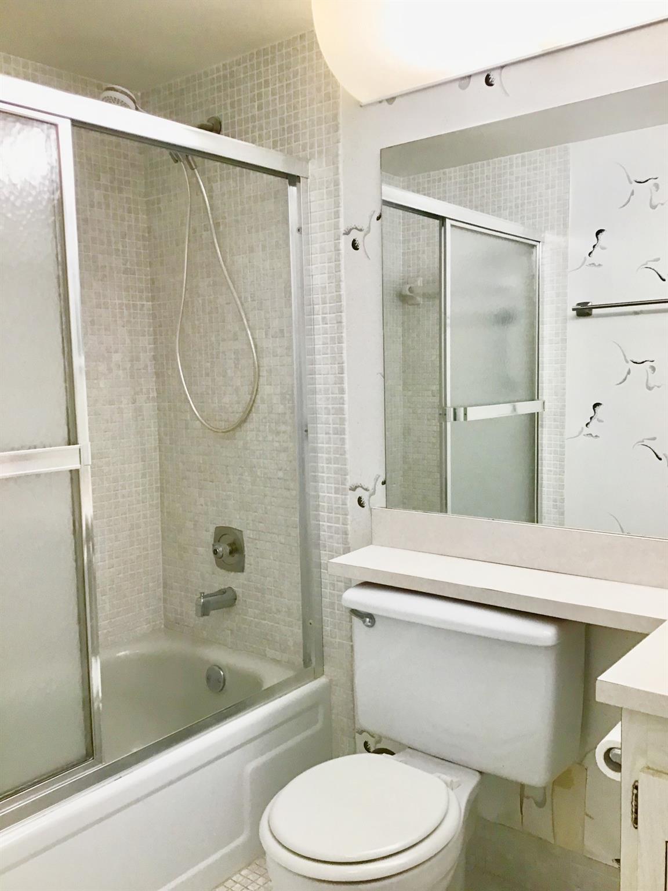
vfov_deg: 58.4
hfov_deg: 45.4
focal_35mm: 31
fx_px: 798
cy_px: 446
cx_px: 334
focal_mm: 3.3
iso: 40
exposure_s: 1/30
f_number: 2.4
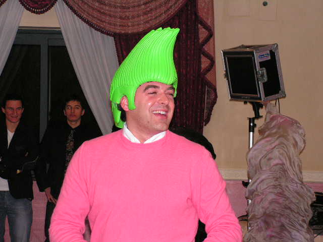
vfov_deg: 16.4
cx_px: 162
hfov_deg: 21.8
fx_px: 840
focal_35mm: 90
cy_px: 121
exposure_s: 1/100
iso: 200
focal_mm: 15.1
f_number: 3.3
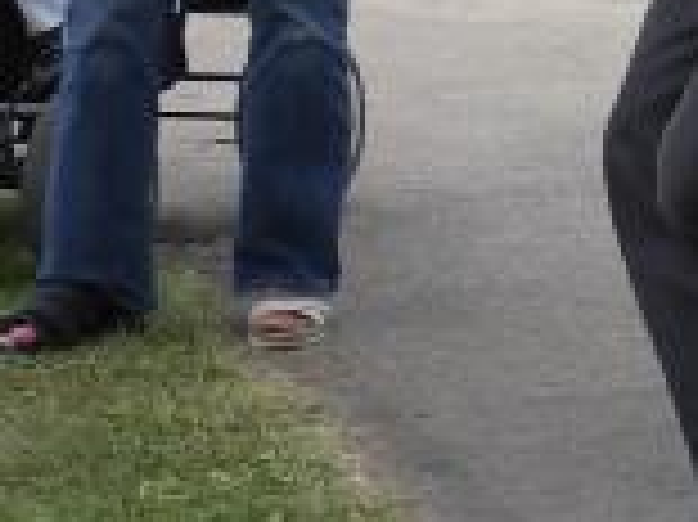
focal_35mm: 330
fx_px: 6649
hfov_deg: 5.7
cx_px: 1765
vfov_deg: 4.5
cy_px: -68
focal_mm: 32
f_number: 5
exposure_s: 1/125
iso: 250
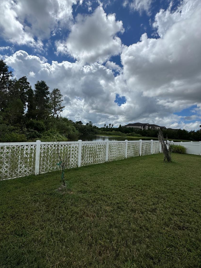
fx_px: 116
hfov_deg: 81.7
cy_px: 129
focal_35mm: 15
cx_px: 94
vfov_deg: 98.1
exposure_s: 1/3717
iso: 50
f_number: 2.2
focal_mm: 2.22
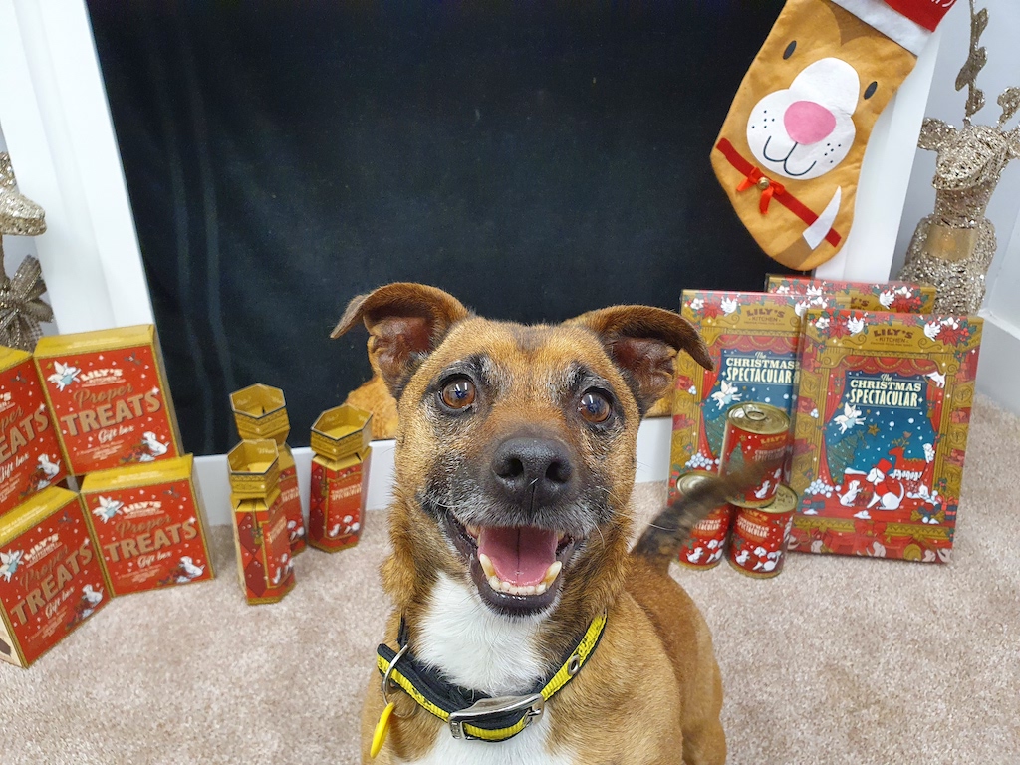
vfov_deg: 53.1
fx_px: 766
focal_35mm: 26
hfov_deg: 67.3
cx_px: 510
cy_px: 382
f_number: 2.4
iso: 250
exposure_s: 1/100
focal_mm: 4.32
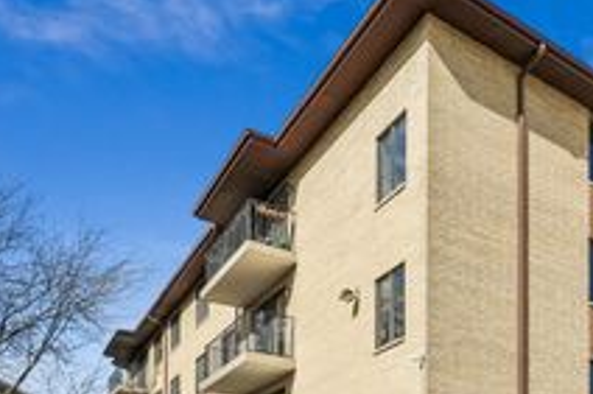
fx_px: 543
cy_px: 415
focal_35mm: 33
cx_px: 512
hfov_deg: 51.8
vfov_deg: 35.2
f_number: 8
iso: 400
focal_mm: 14
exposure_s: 1/1600
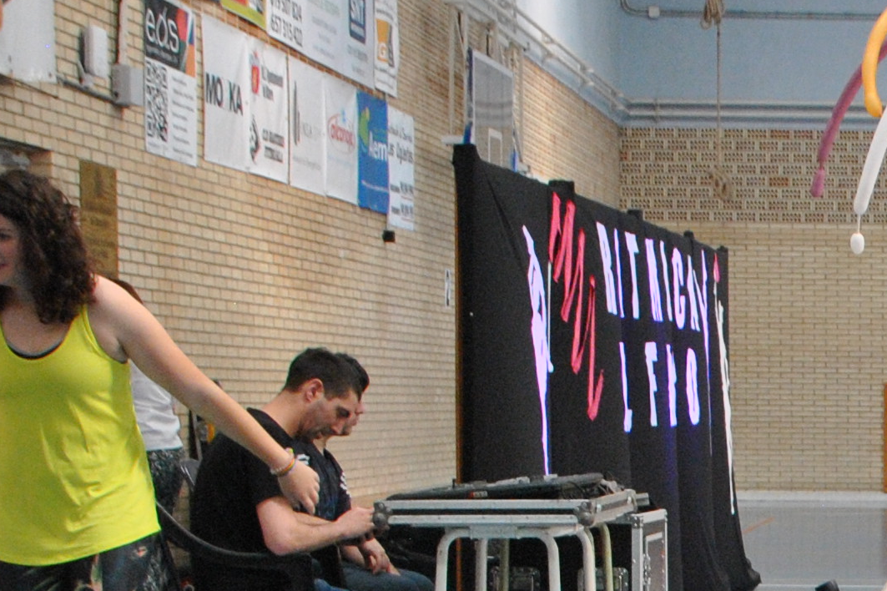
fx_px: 3370
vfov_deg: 9.9
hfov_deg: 14.3
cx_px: 1179
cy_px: 671
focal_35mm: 137
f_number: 5.6
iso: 800
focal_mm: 25
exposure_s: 1/125
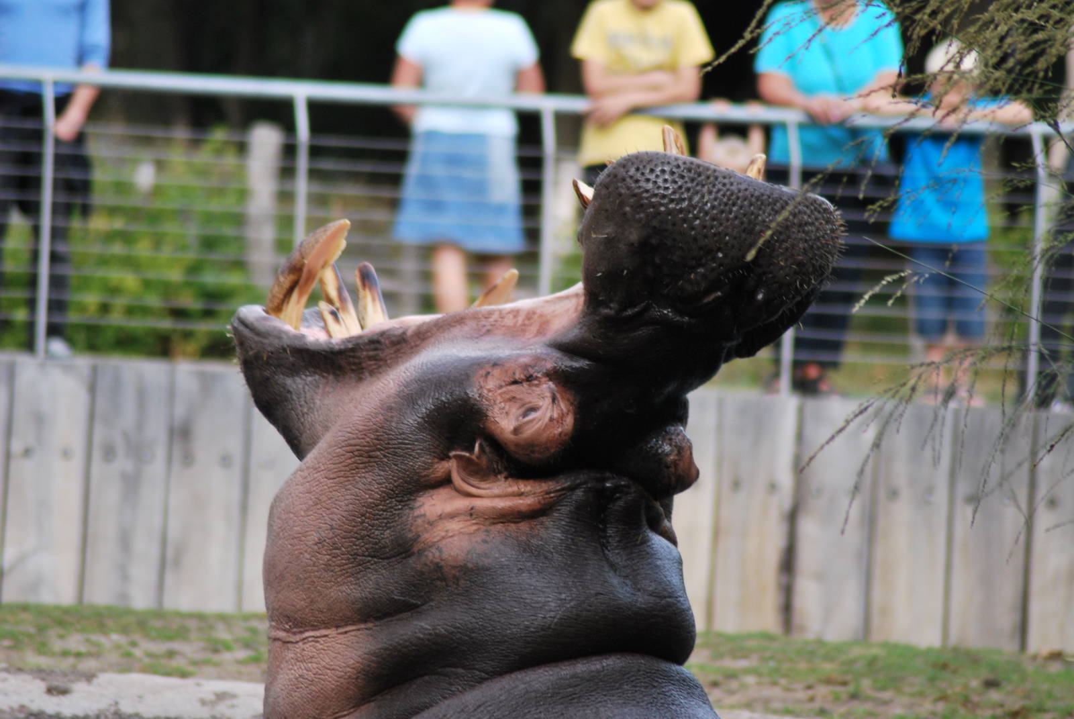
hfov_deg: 4.6
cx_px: 537
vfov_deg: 3.1
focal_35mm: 450
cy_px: 360
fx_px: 13441
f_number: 5.6
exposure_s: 1/400
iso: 400
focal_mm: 300
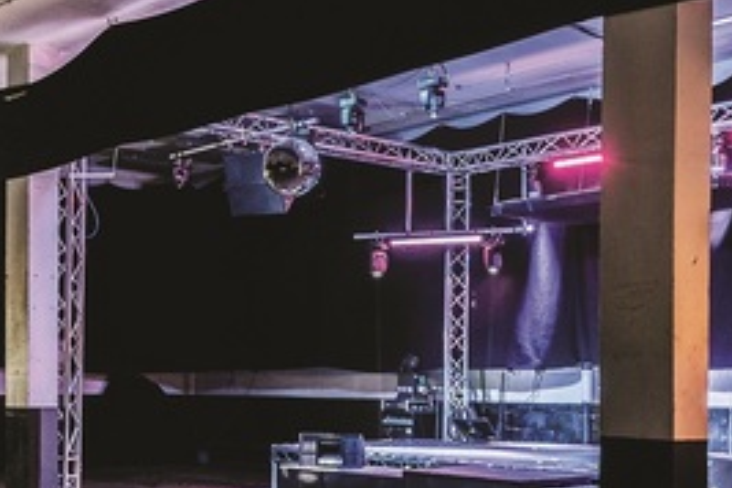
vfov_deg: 24.8
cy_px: 359
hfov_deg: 36.2
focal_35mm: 54
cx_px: 203
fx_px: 1098
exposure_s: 1.3
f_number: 10
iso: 160
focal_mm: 16
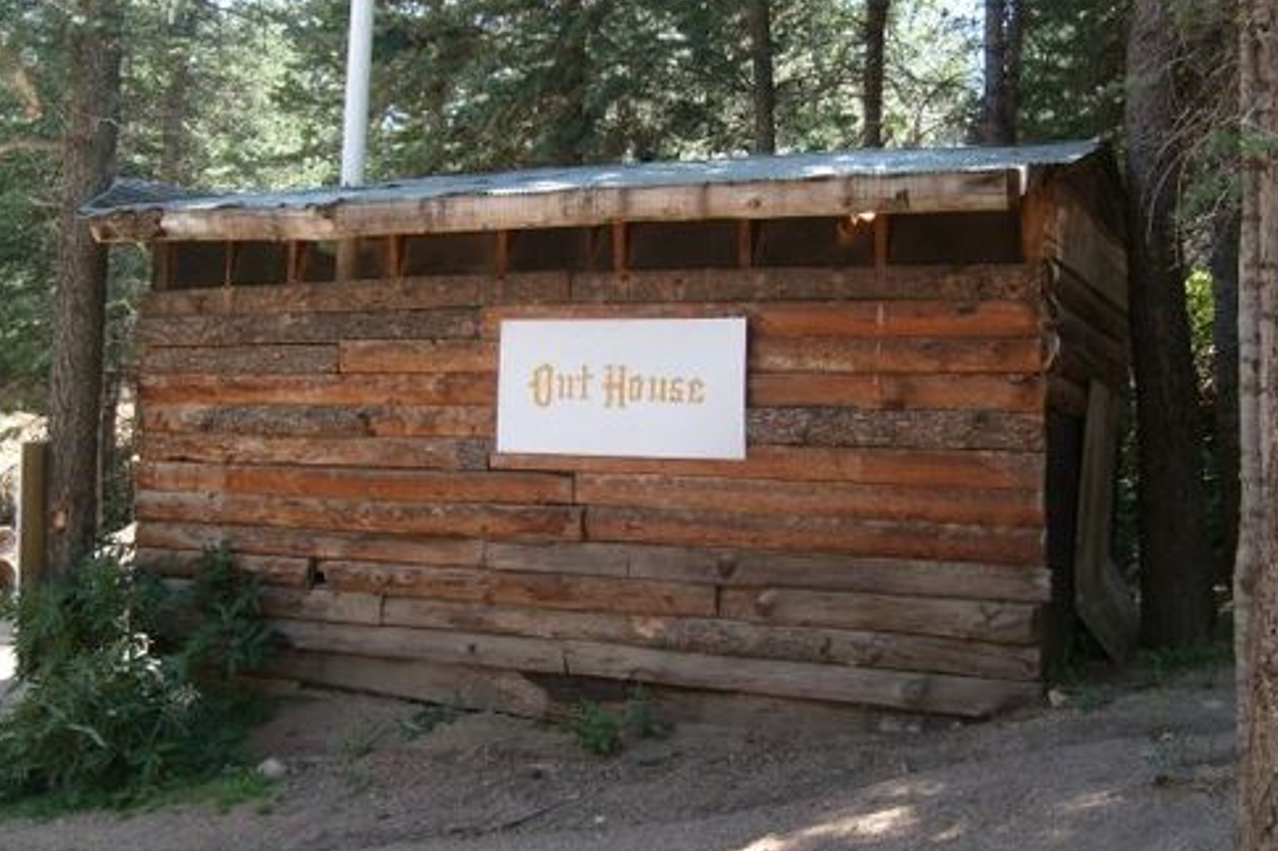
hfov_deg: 48.5
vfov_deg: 33.4
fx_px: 1419
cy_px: 448
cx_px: 671
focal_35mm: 40
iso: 80
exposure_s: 1/250
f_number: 2.8
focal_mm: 5.8
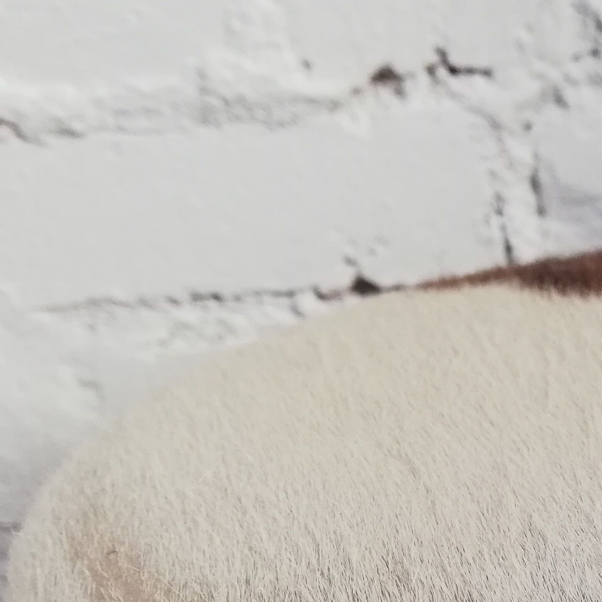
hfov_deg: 23.3
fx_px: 1338
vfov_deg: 24.3
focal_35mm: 68
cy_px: 595
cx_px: 713
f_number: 2.2
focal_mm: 3.81
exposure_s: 1/33.3
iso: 250
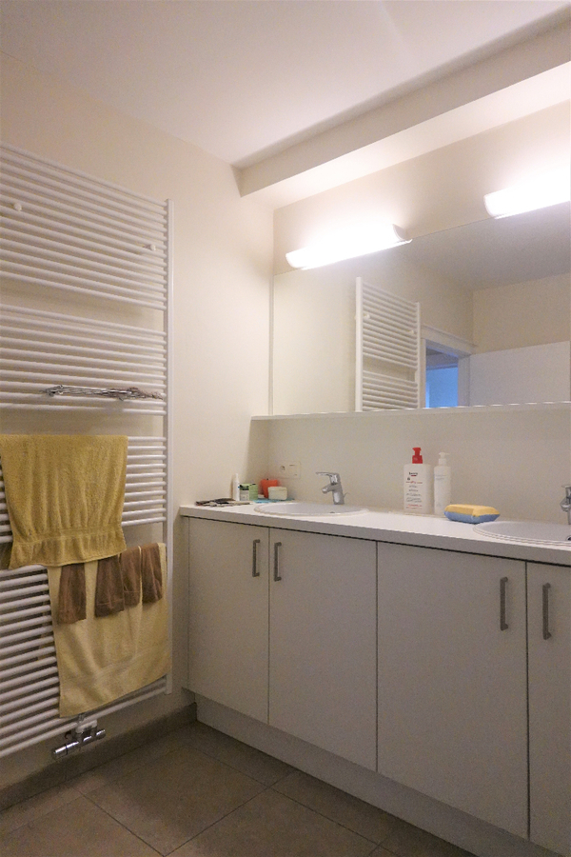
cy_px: 428
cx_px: 286
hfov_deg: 53.1
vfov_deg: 73.7
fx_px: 571
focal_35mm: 24
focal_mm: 9
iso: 2500
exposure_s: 1/500
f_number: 2.8
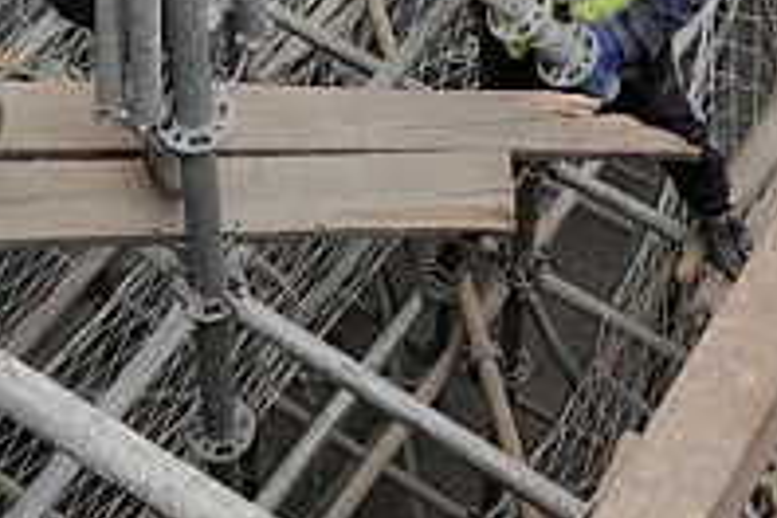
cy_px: -332
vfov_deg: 13.1
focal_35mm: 97
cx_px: 373
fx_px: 2093
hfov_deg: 21.0
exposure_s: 1/125
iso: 100
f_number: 2.8
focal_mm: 9
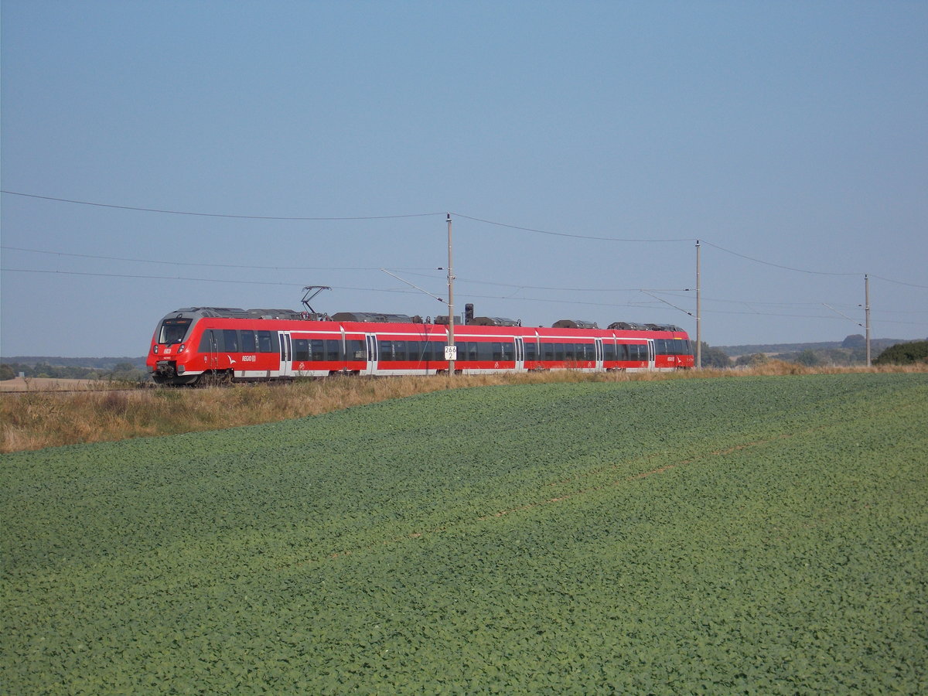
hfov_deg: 17.4
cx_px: 464
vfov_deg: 13.1
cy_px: 348
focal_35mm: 113
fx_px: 3029
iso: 80
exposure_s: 1/500
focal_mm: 20.1
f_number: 6
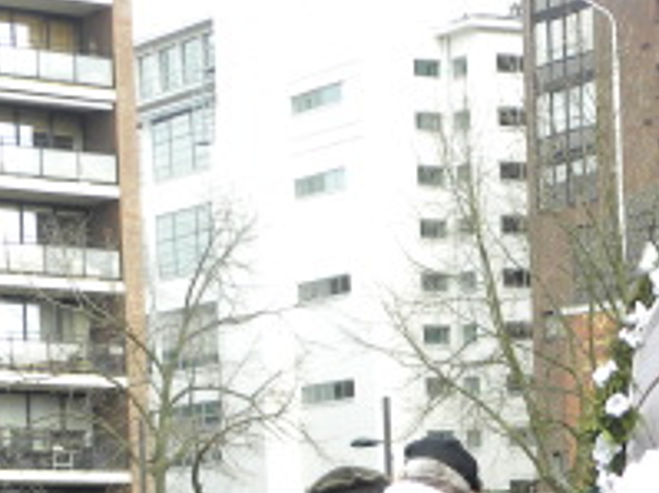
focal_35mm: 187
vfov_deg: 7.8
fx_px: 3558
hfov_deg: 10.4
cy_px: 705
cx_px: 788
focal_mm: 10.3
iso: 64
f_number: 3.5
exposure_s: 1/90
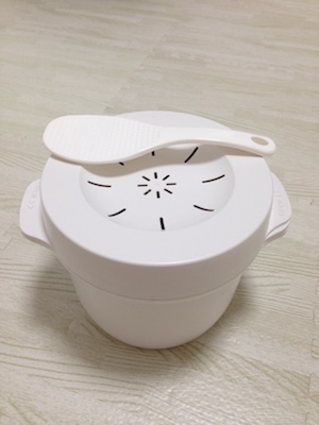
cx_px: 160
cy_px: 212
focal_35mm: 33
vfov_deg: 55.4
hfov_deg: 42.9
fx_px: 405
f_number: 2.4
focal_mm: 4.12
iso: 64
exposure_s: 1/20
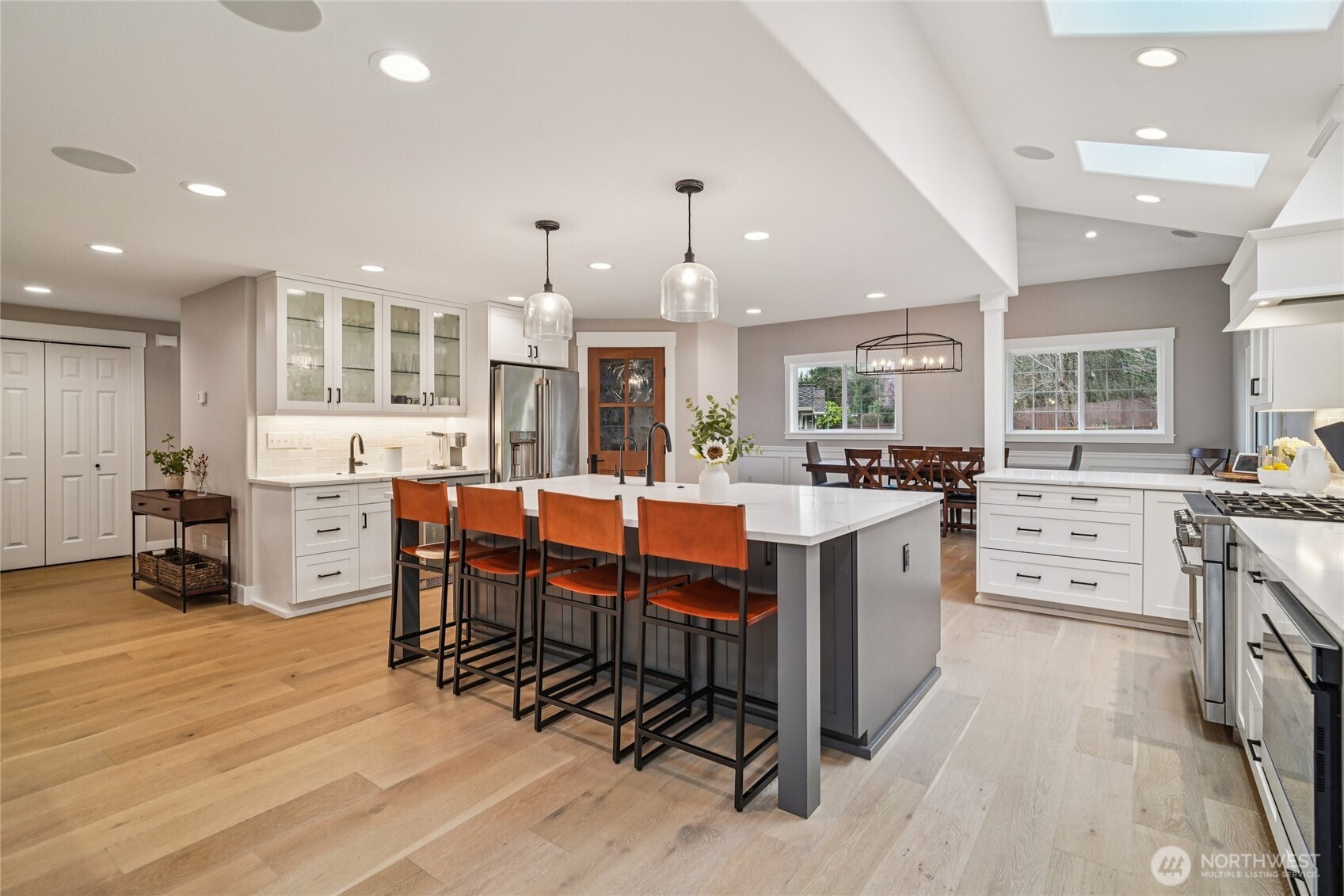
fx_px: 597
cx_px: 672
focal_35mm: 16
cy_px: 448
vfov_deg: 73.7
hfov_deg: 96.7
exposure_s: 1/30
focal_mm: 16
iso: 1600
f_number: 8
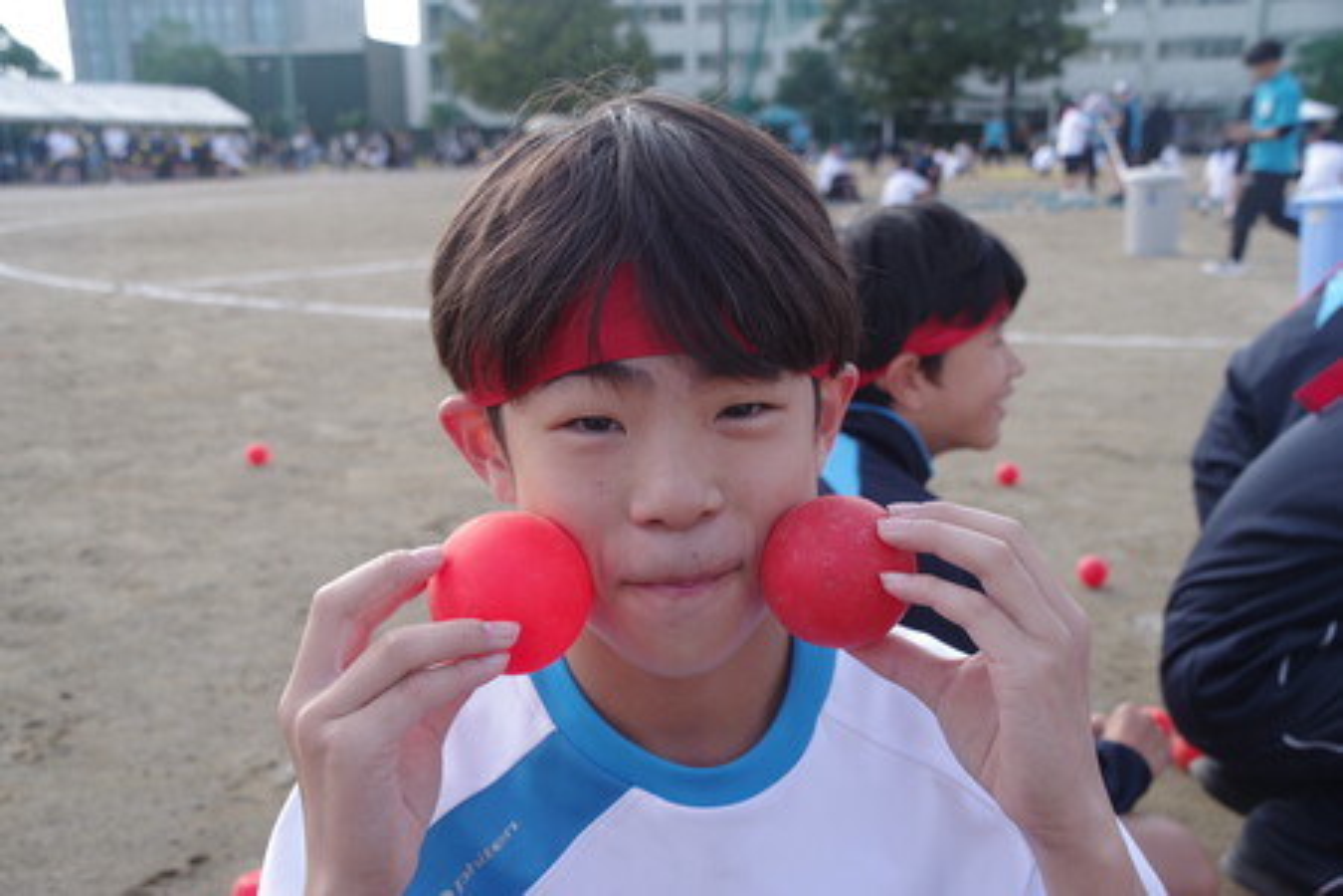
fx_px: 1455
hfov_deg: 49.6
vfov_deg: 34.2
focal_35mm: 39
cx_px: 672
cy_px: 448
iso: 100
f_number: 5.6
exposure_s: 1/125
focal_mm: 26
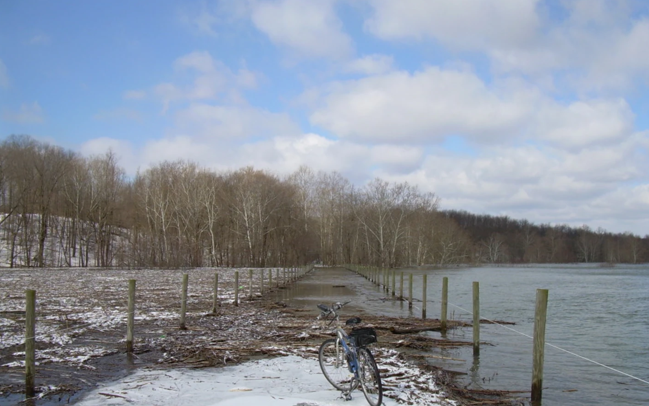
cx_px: 325
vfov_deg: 31.2
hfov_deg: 48.2
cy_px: 236
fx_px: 725
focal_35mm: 41
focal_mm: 6.3
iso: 50
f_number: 4.6
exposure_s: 1/594
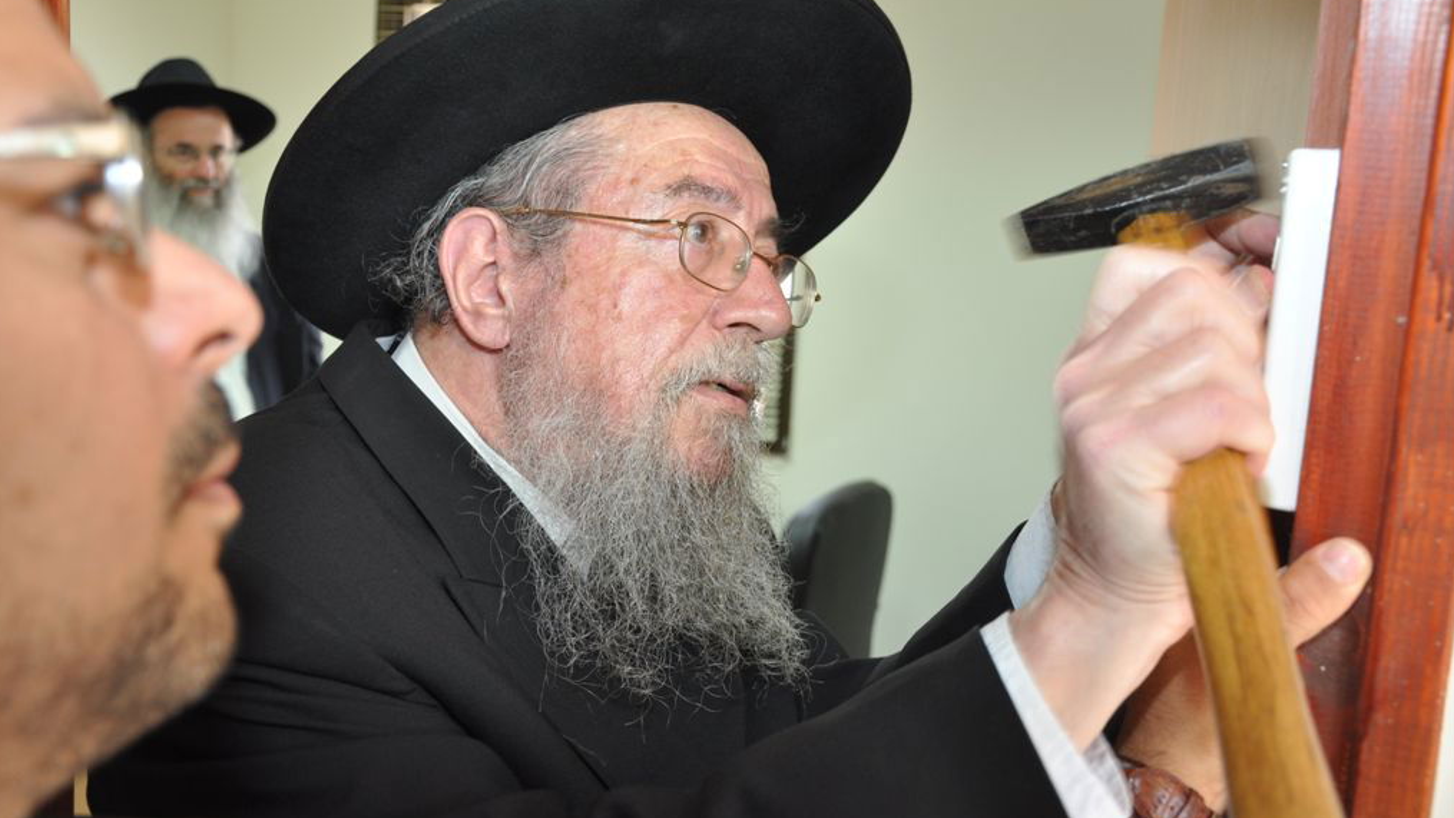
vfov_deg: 31.2
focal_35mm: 38
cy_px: 362
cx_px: 723
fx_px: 1465
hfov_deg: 52.8
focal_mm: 24
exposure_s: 1/60
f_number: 5
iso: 400
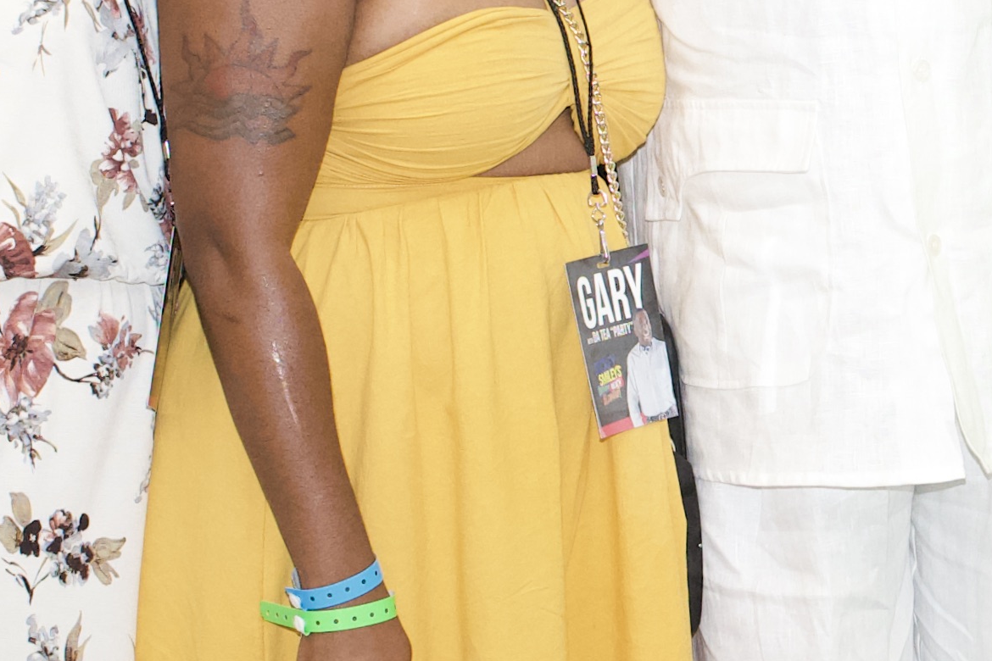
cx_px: 1102
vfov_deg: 6.2
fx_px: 6089
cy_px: 129
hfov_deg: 9.2
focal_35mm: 221
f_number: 4.5
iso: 2000
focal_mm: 35
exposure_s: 1/250
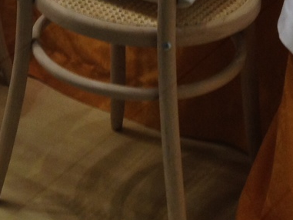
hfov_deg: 12.6
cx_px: -115
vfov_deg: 9.2
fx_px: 1270
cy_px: -248
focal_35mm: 150
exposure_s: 1/30
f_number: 2.4
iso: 64
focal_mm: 4.28
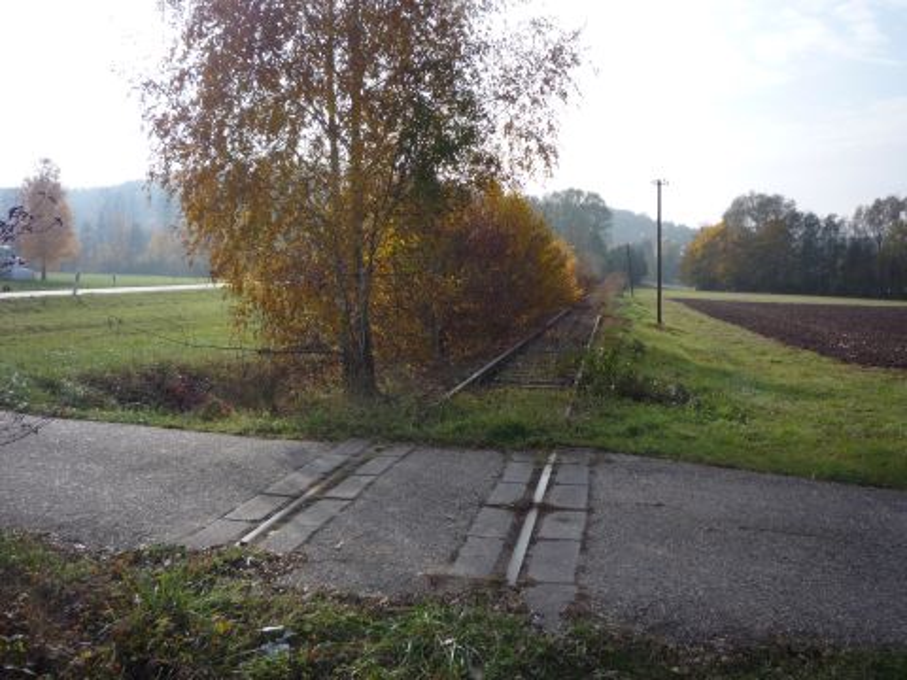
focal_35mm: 32
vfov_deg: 44.2
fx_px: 838
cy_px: 340
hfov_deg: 56.8
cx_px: 454
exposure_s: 1/400
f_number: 4.5
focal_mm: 5.2
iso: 100
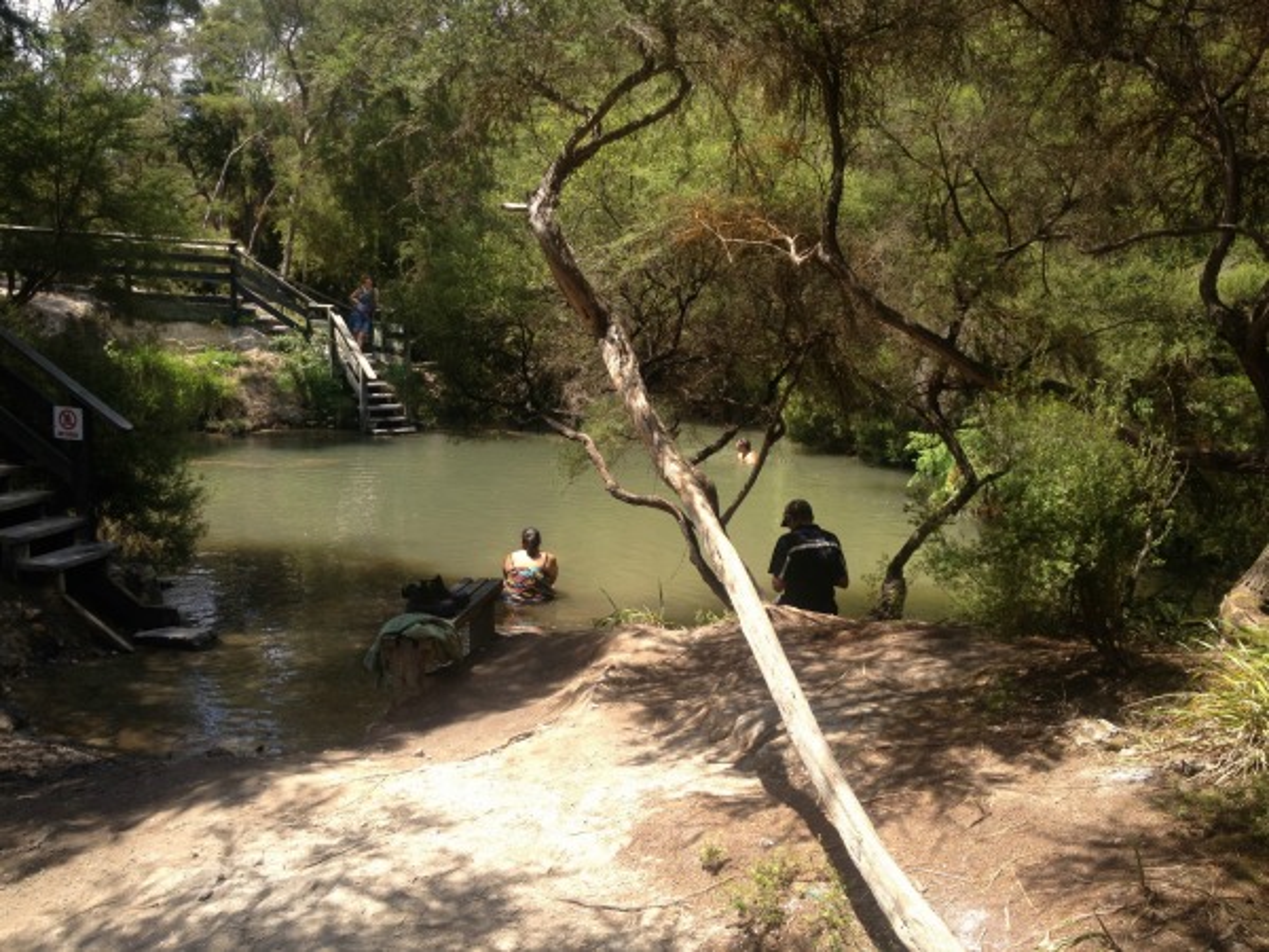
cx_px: 634
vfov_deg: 40.7
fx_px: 1283
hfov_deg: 52.6
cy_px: 476
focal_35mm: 35
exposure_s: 1/581
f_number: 2.4
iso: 50
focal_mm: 4.28
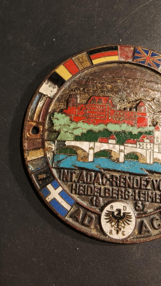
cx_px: 125
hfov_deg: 37.8
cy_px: 167
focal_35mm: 30
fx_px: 228
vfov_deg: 63.9
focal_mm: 2.32
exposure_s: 1/100
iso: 160
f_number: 2
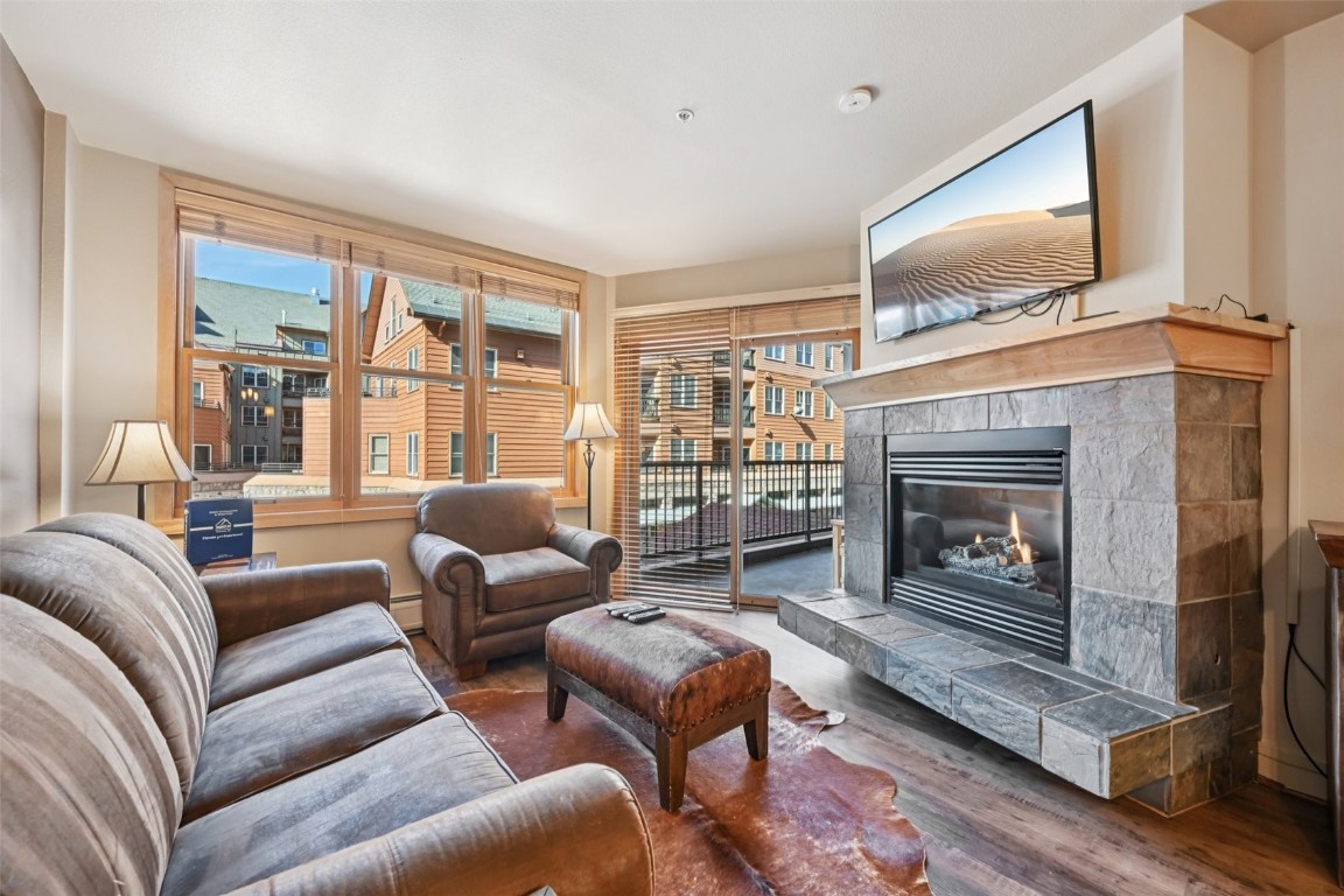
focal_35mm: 14
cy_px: 448
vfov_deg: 81.2
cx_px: 672
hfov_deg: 104.3
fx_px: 523
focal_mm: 14
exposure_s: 1/15
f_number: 8
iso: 400
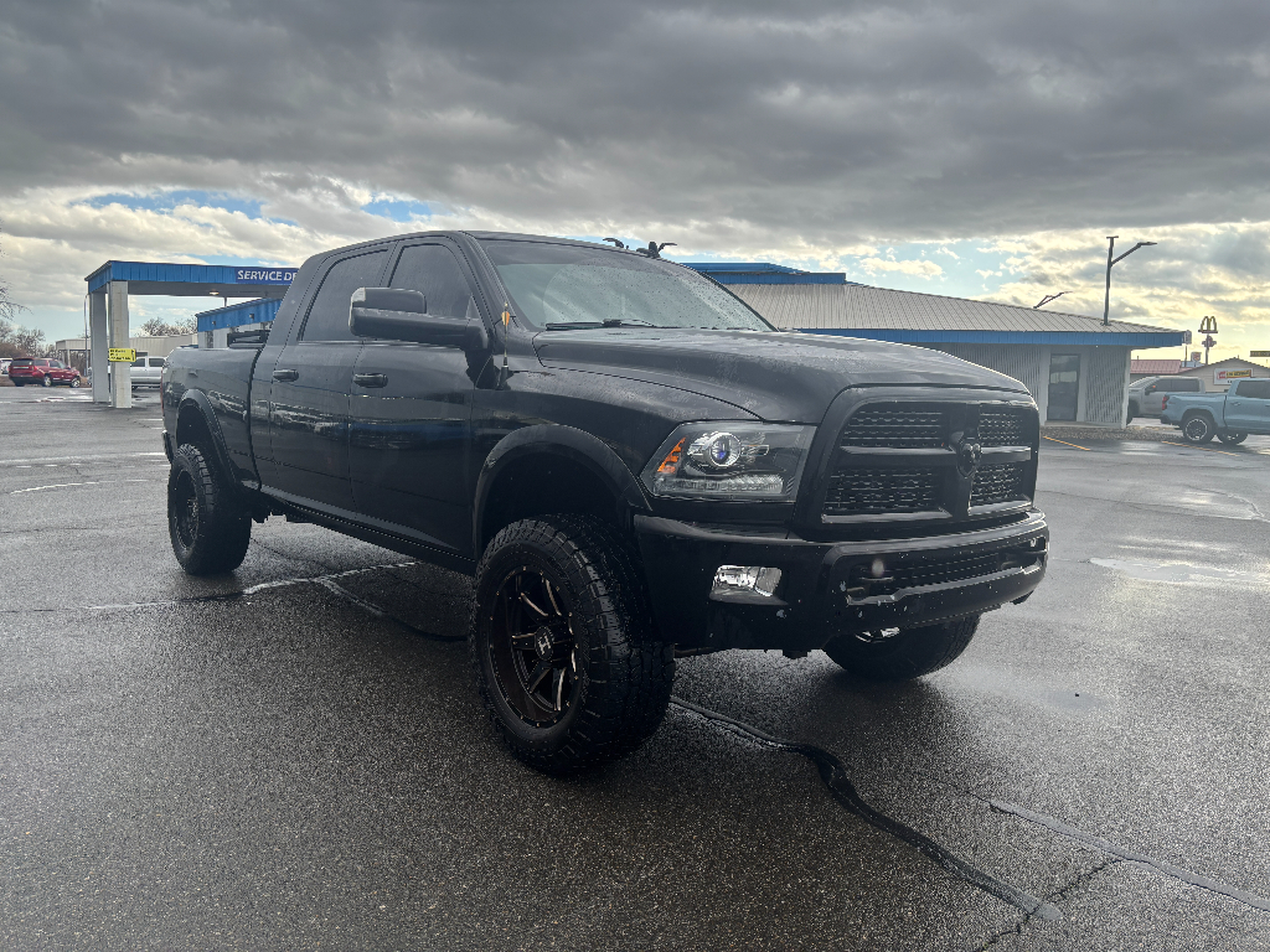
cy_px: 476
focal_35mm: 26
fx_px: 954
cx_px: 635
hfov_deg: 67.3
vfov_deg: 53.1
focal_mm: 5.96
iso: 50
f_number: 1.6
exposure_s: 1/1068
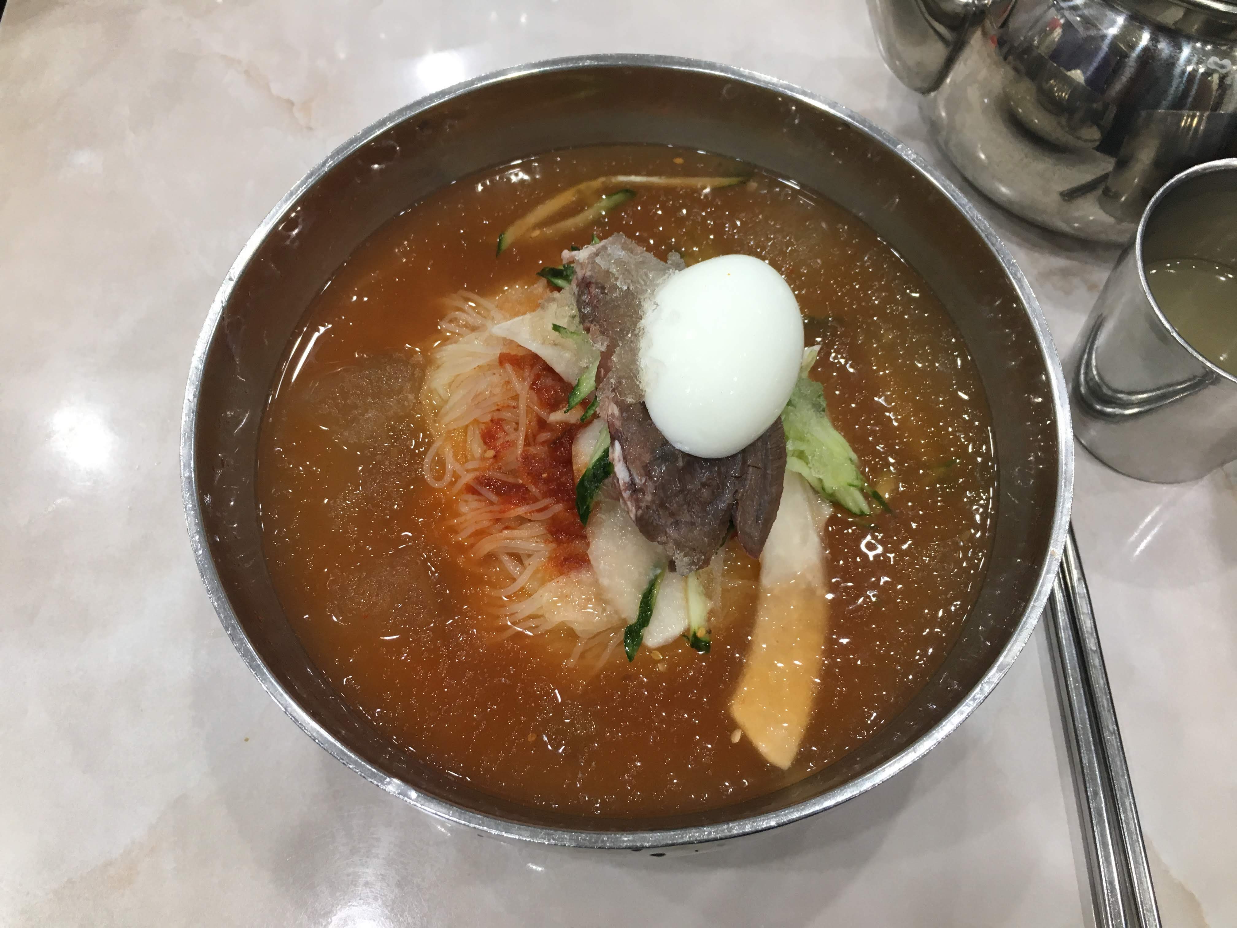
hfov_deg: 61.7
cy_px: 464
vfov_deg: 48.2
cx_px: 618
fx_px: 1036
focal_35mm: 29
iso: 40
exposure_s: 1/30
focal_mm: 4.15
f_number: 2.2
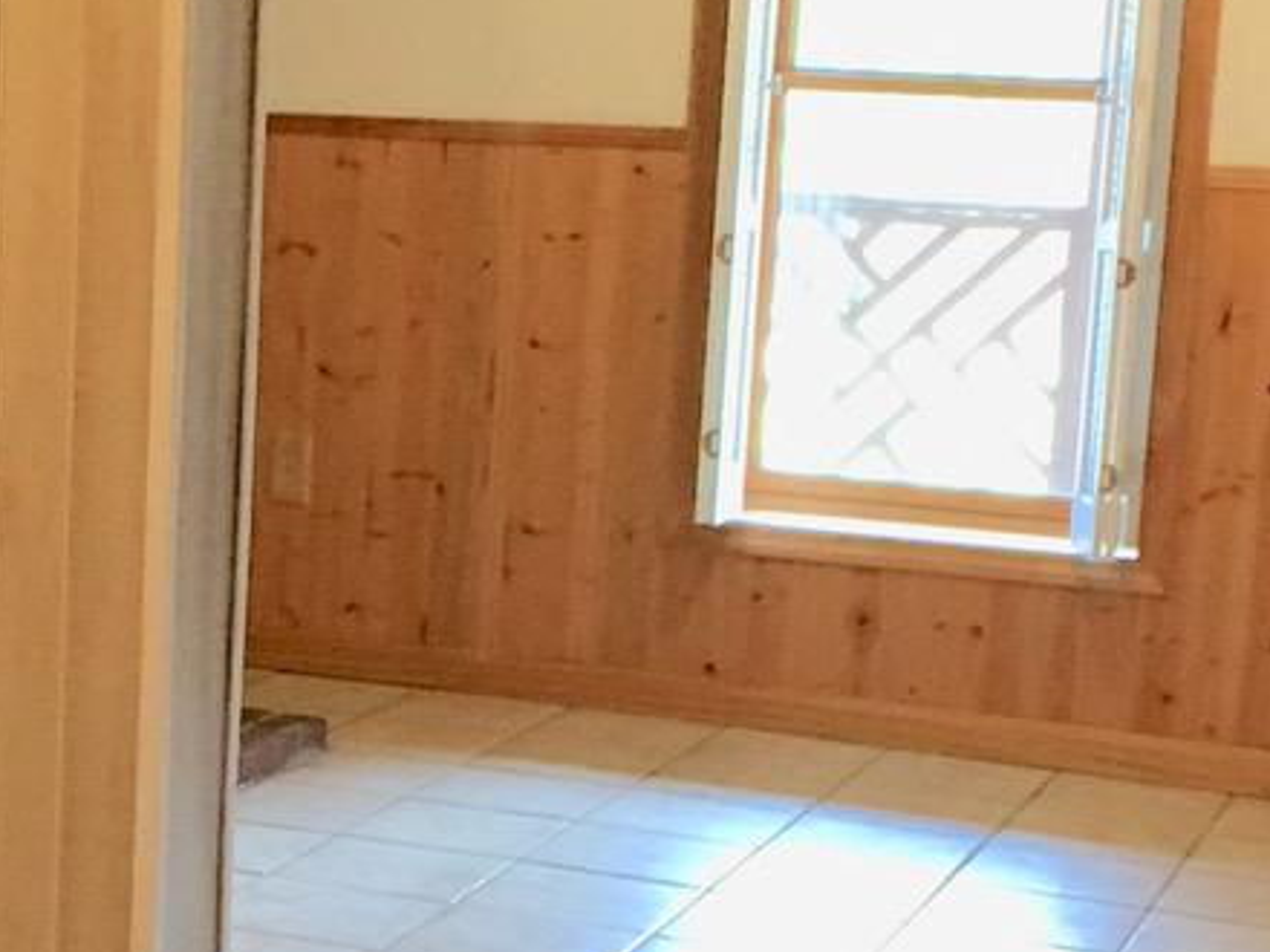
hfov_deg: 14.2
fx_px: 4953
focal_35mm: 135
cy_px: 718
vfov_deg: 11.0
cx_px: -245
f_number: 2.2
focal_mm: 4.15
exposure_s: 1/15
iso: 50
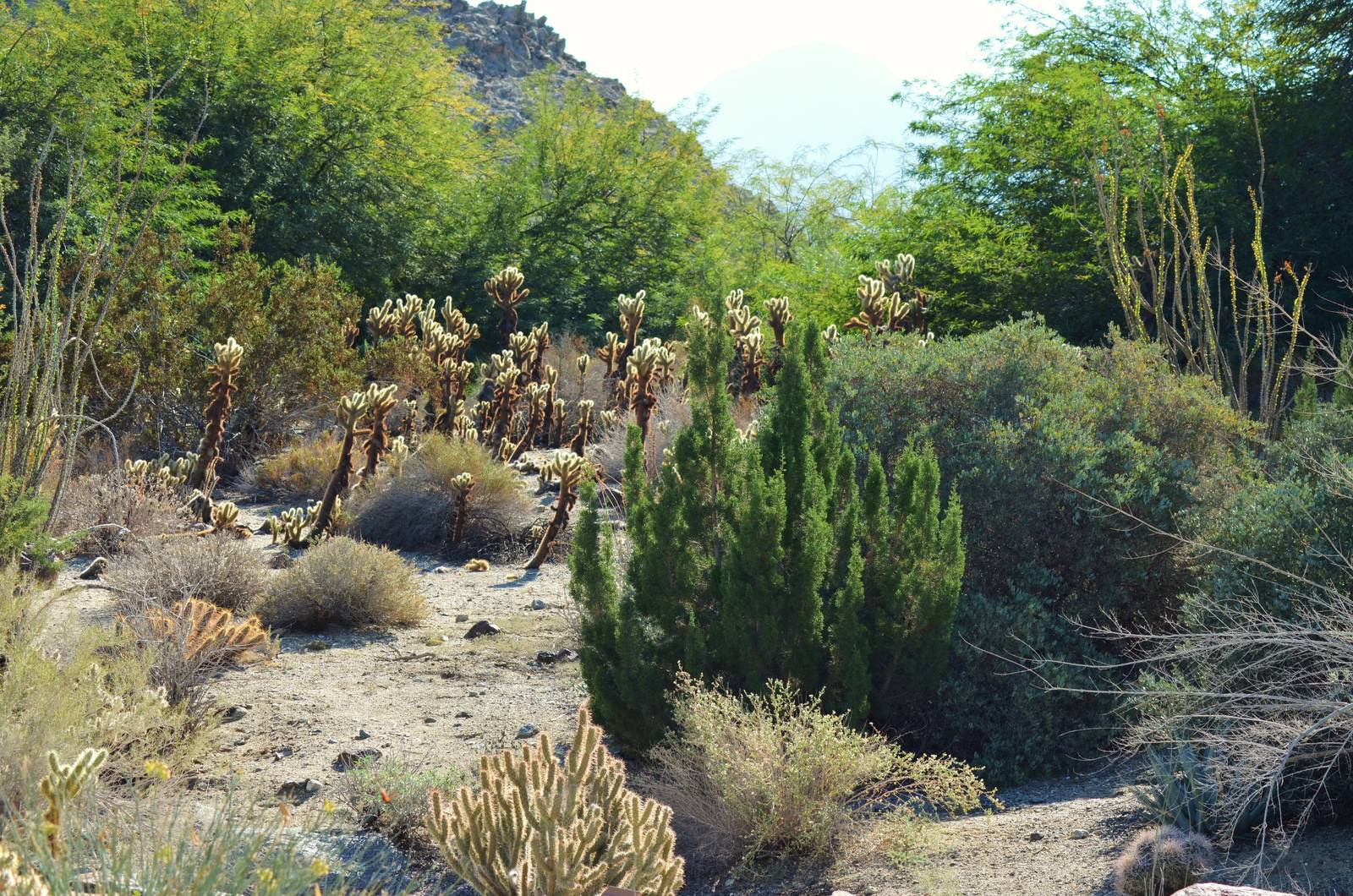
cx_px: 676
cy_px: 448
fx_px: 3938
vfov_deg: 13.0
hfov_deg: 19.5
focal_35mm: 105
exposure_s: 1/640
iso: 200
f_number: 6.3
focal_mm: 70
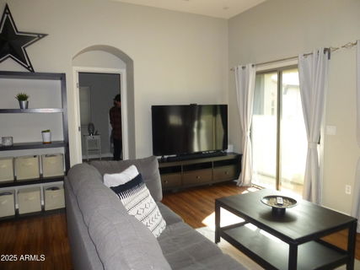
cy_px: 135
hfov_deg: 69.4
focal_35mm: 25
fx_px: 260
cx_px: 180
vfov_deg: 54.9
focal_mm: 4.5
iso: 400
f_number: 3.1
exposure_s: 1/60
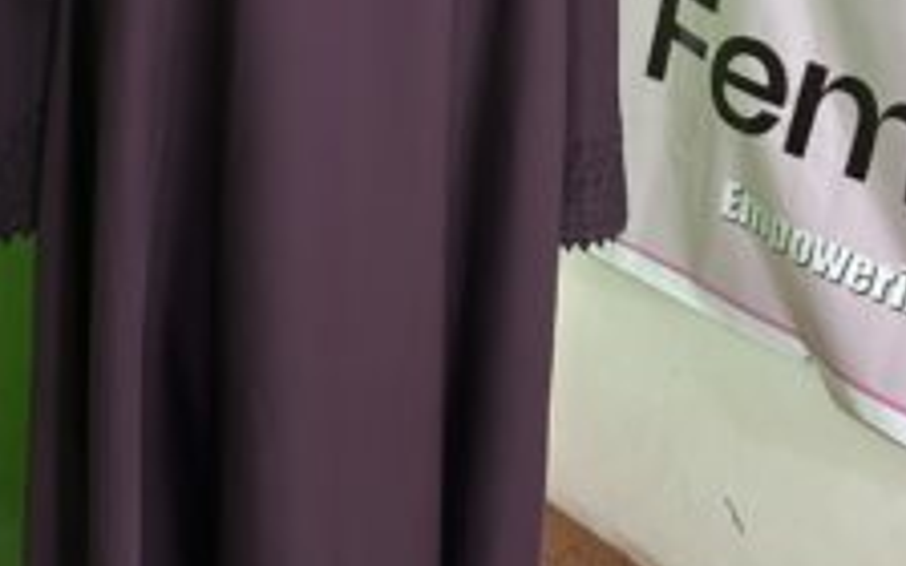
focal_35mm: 53
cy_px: 71
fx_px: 1309
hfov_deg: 37.8
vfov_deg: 23.8
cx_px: 595
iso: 1000
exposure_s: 1/40
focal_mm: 6.86
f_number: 1.78
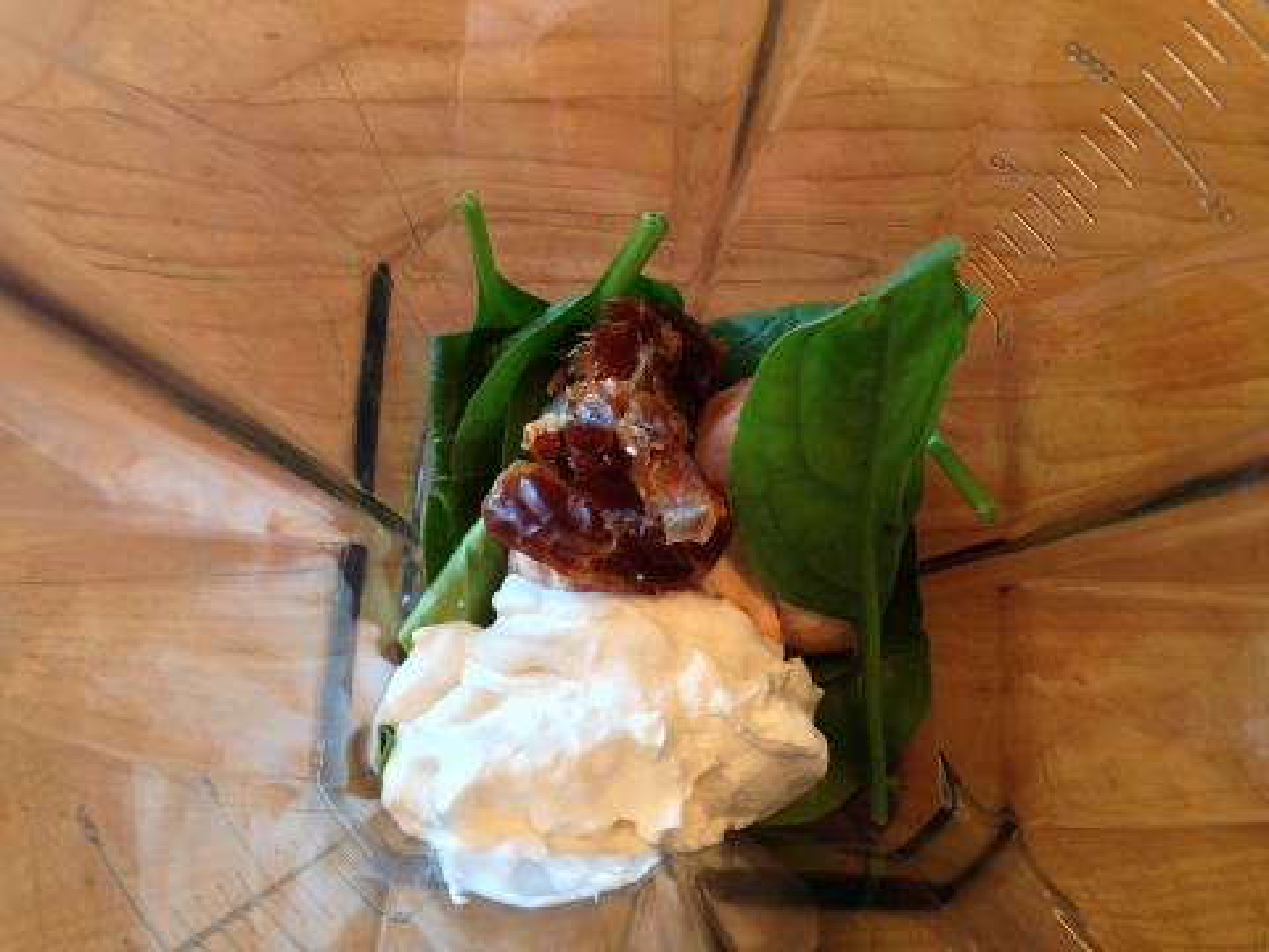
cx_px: 634
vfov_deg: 42.9
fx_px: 1210
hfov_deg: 55.4
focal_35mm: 33
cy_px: 476
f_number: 2.4
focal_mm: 4.12
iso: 50
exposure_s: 1/20
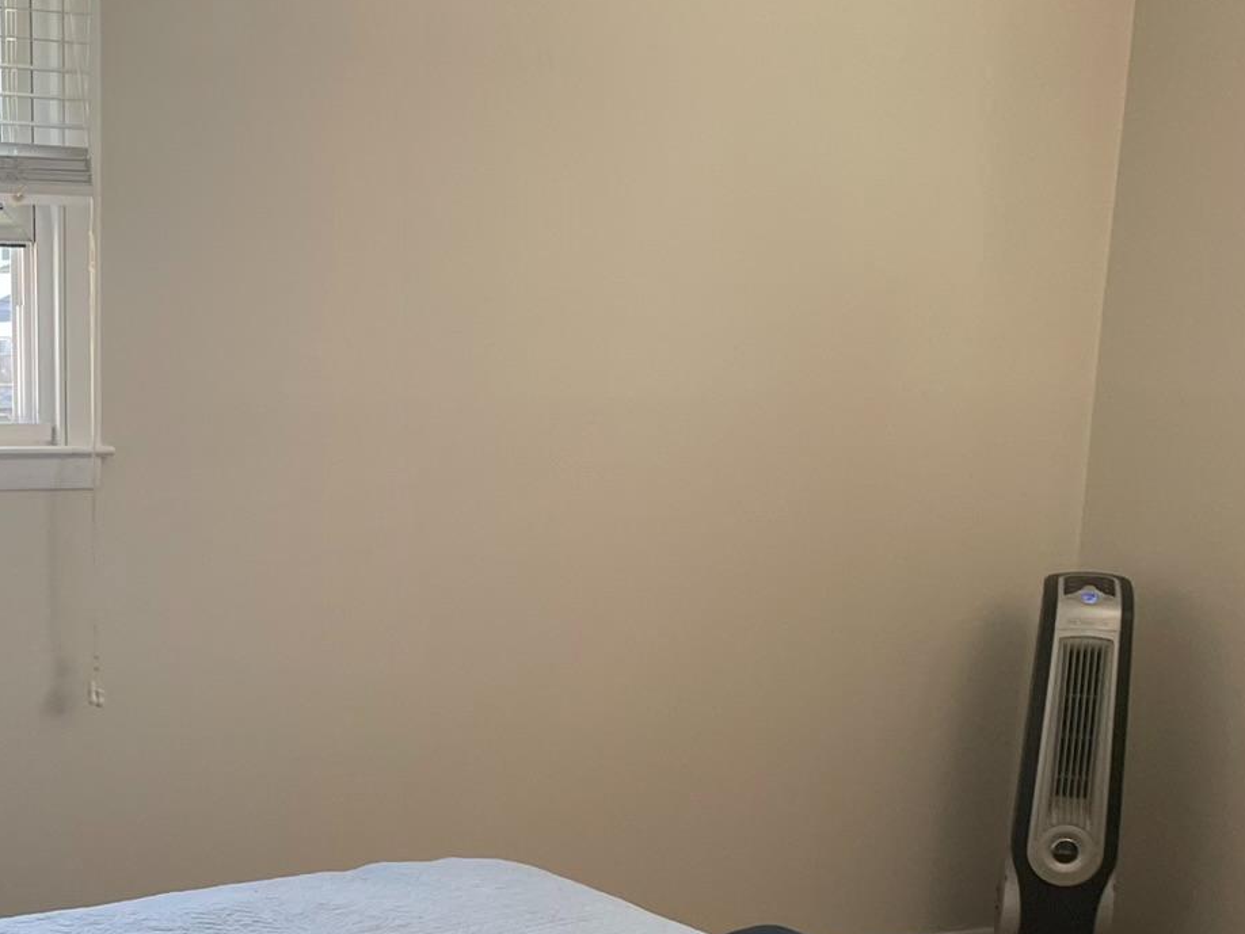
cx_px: 191
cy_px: 858
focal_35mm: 58
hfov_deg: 32.0
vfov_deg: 24.4
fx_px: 2087
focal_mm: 4.2
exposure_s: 1/117
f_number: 1.6
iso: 125
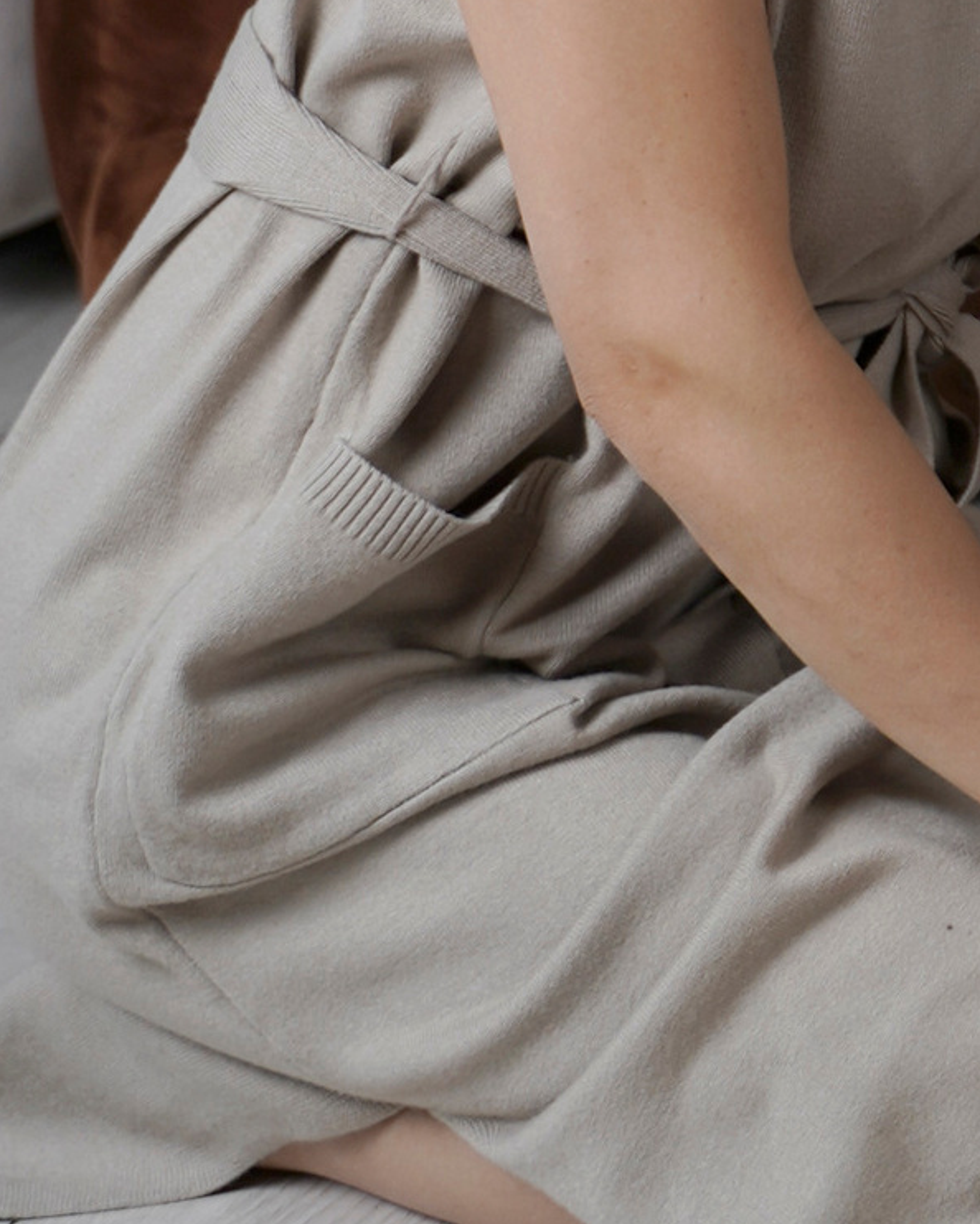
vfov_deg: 13.3
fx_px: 4929
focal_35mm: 136
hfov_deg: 10.3
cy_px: -680
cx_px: 2041
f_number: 3.2
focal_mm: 28
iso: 100
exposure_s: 1/160
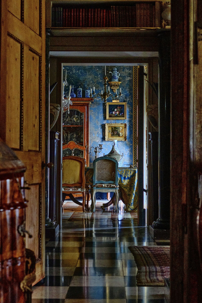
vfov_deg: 37.5
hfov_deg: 25.5
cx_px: 101
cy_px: 152
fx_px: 446
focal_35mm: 53
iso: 2500
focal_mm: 35
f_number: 4
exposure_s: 1/105
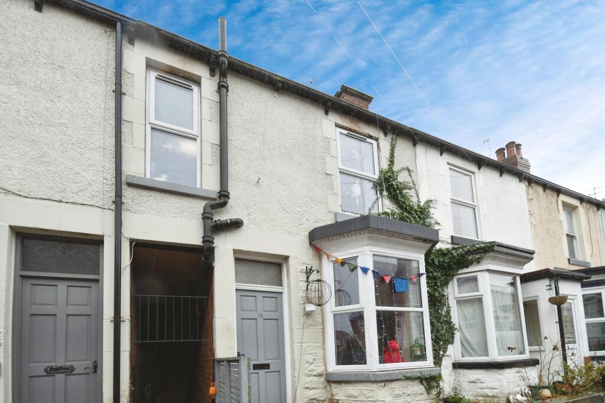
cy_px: 202
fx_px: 252
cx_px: 302
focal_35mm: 15
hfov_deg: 100.4
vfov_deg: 77.3
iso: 400
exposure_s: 1/125
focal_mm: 10
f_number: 8
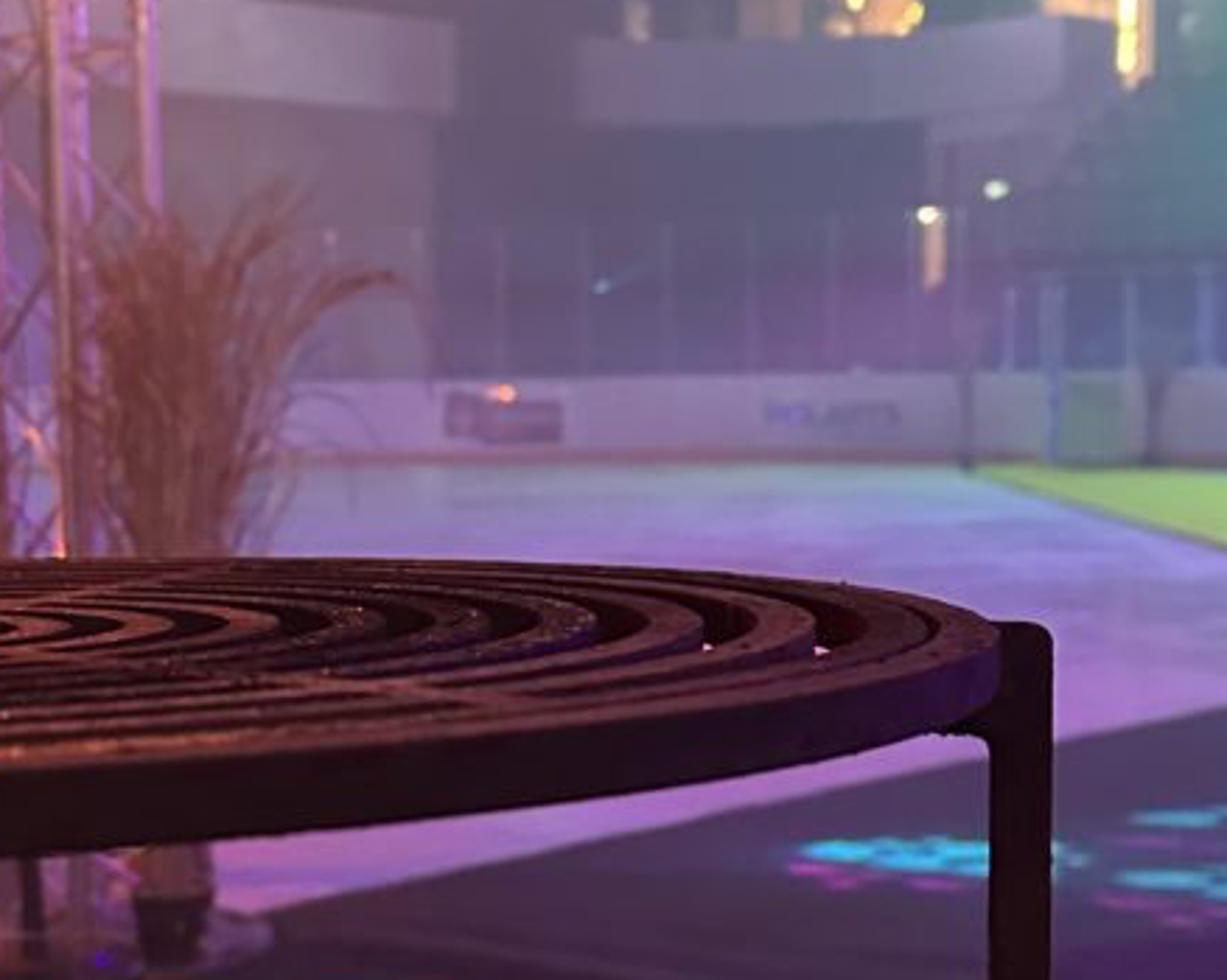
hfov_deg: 35.3
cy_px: 528
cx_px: 497
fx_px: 1924
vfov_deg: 28.6
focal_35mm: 53
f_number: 1.78
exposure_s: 1/60
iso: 640
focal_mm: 6.86
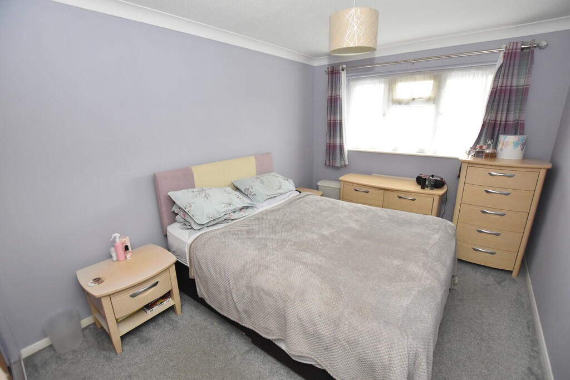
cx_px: 285
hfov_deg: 100.4
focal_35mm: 15
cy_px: 190
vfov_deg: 77.3
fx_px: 238
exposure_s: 1/100
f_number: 4
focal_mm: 10
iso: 1600
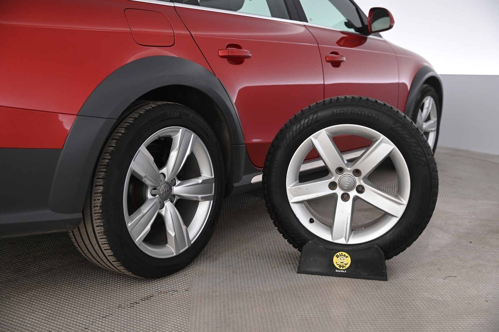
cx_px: 250
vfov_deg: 33.3
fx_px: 554
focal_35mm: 40
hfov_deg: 48.5
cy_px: 166
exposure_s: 1/125
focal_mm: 40
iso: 2000
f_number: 4
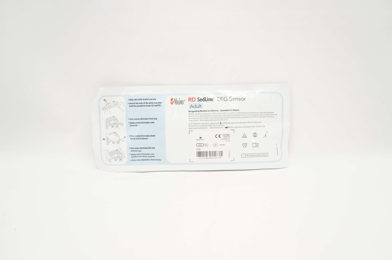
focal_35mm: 27
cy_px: 130
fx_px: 294
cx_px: 196
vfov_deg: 47.8
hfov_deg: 67.4
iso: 800
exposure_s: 1/80
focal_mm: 18
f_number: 5.6
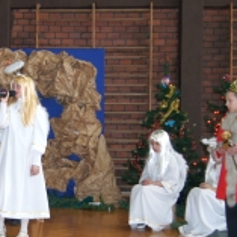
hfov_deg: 19.8
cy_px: 152
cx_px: 23
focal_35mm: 86
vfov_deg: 20.1
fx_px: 666
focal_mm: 20
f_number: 3.5
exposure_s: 1/60
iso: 320
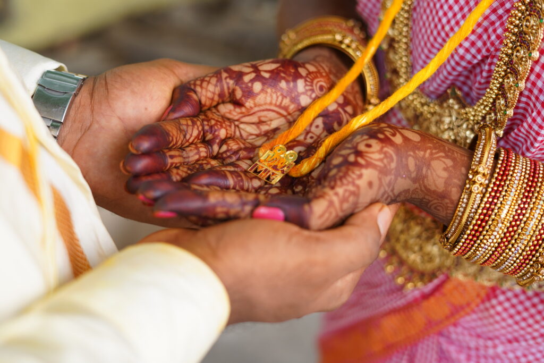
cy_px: 182
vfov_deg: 27.0
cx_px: 272
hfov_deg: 39.6
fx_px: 756
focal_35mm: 50
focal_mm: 50
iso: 250
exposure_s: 1/200
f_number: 2.8
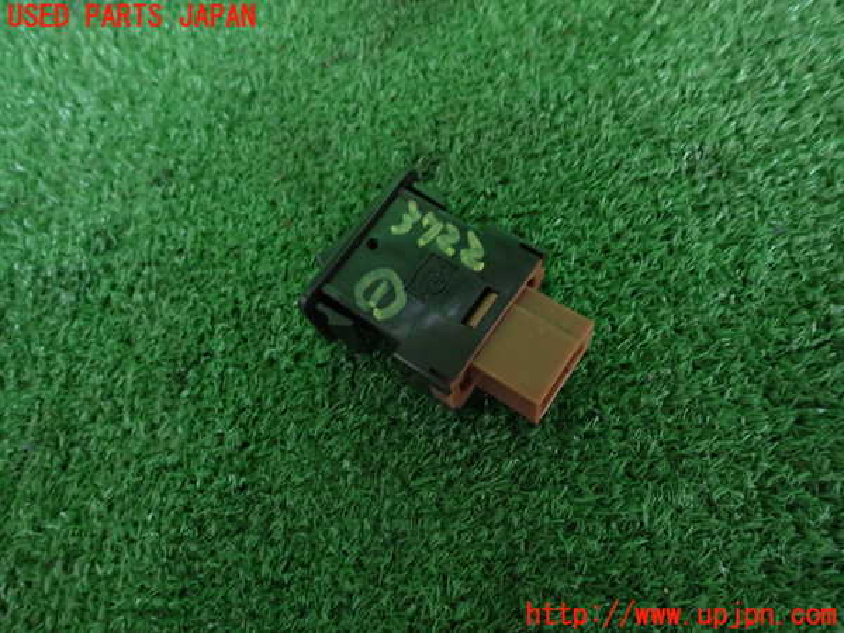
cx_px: 422
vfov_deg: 54.9
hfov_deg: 69.4
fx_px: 610
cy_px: 316
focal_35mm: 25
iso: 400
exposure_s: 1/30
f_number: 2
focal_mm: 4.5
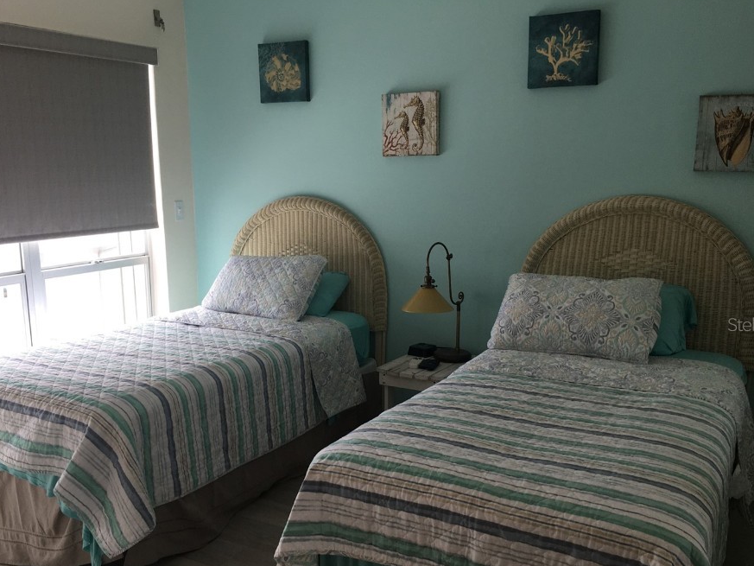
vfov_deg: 41.7
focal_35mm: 34
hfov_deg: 53.9
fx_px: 741
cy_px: 324
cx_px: 367
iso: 32
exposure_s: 1/120
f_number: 2.2
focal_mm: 4.15
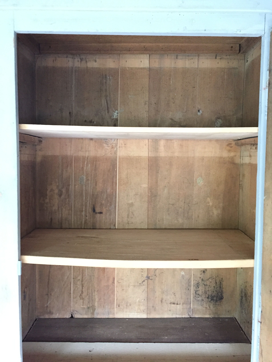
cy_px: 181
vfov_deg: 61.7
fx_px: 304
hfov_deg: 48.2
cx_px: 136
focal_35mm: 29
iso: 250
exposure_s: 1/17
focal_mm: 4.15
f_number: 2.2
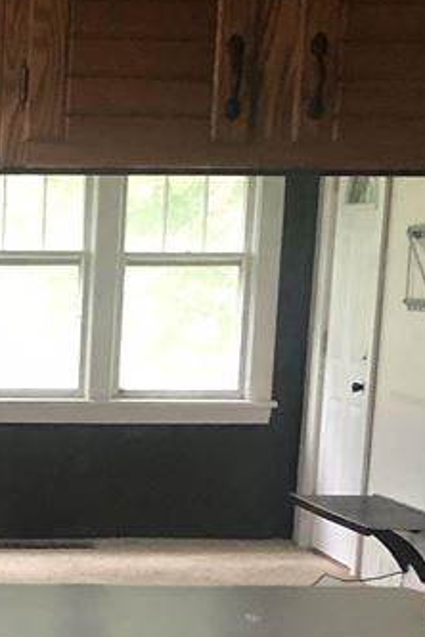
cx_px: -207
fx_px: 1983
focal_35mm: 112
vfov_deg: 17.5
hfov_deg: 11.7
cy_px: 738
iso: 80
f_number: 1.8
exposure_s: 1/5
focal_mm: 3.99
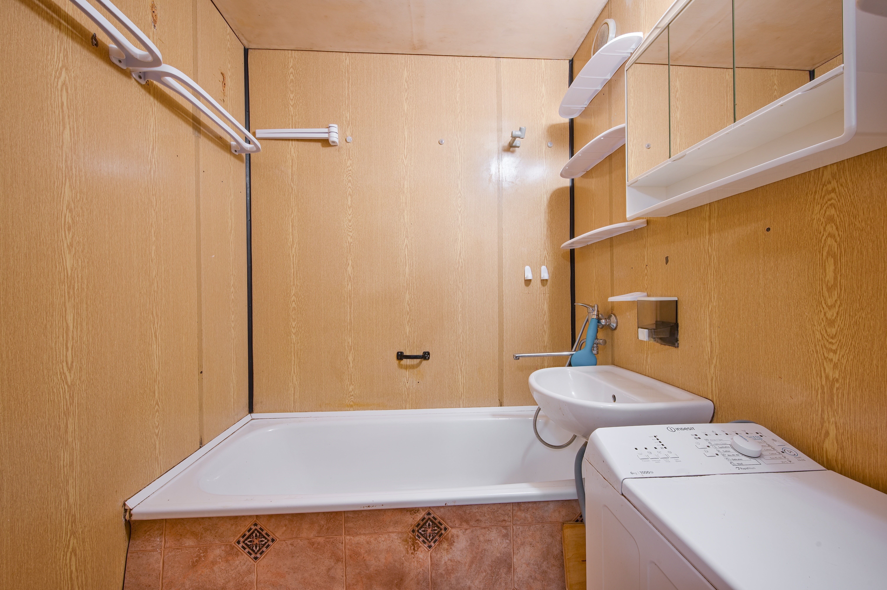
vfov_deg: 81.1
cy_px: 295
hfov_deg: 104.3
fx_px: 345
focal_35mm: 14
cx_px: 444
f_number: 11
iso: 100
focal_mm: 14
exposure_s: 4
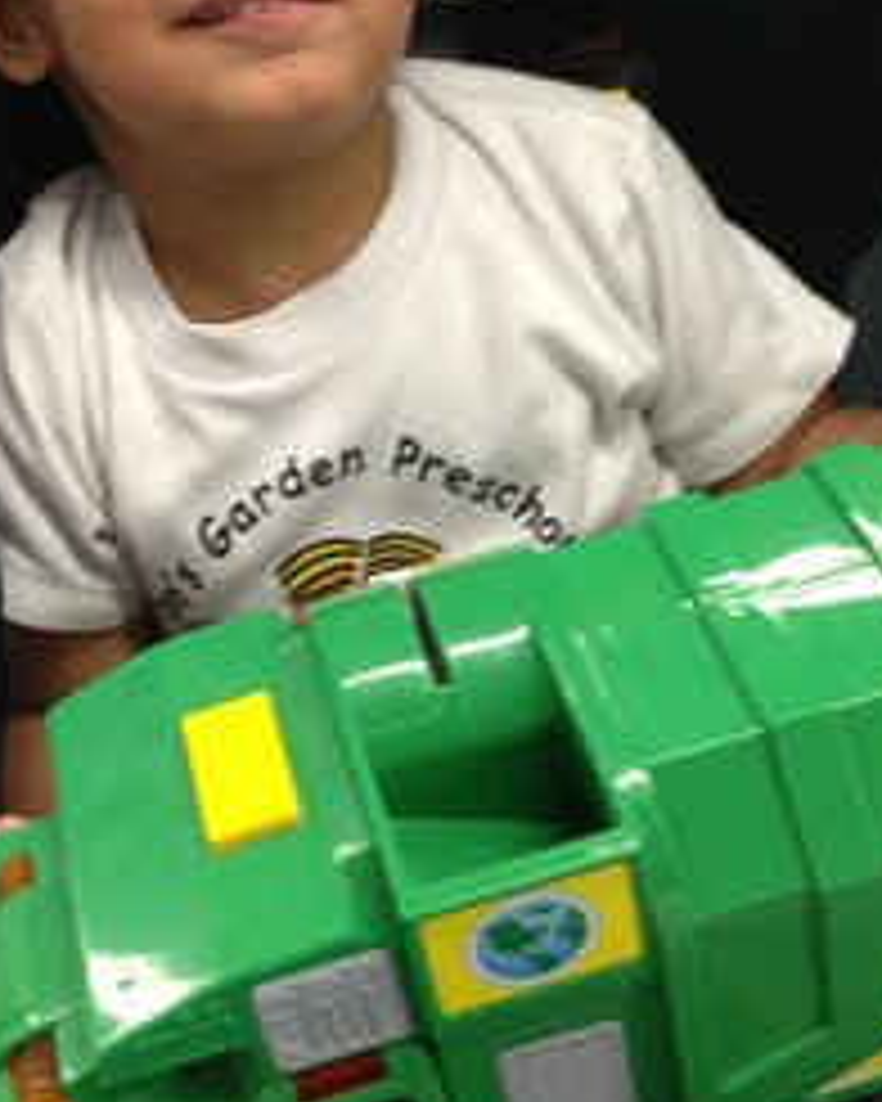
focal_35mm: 63
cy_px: 409
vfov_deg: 29.9
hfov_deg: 24.1
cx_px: 315
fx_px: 2056
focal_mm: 4.13
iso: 200
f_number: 2.4
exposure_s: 1/20
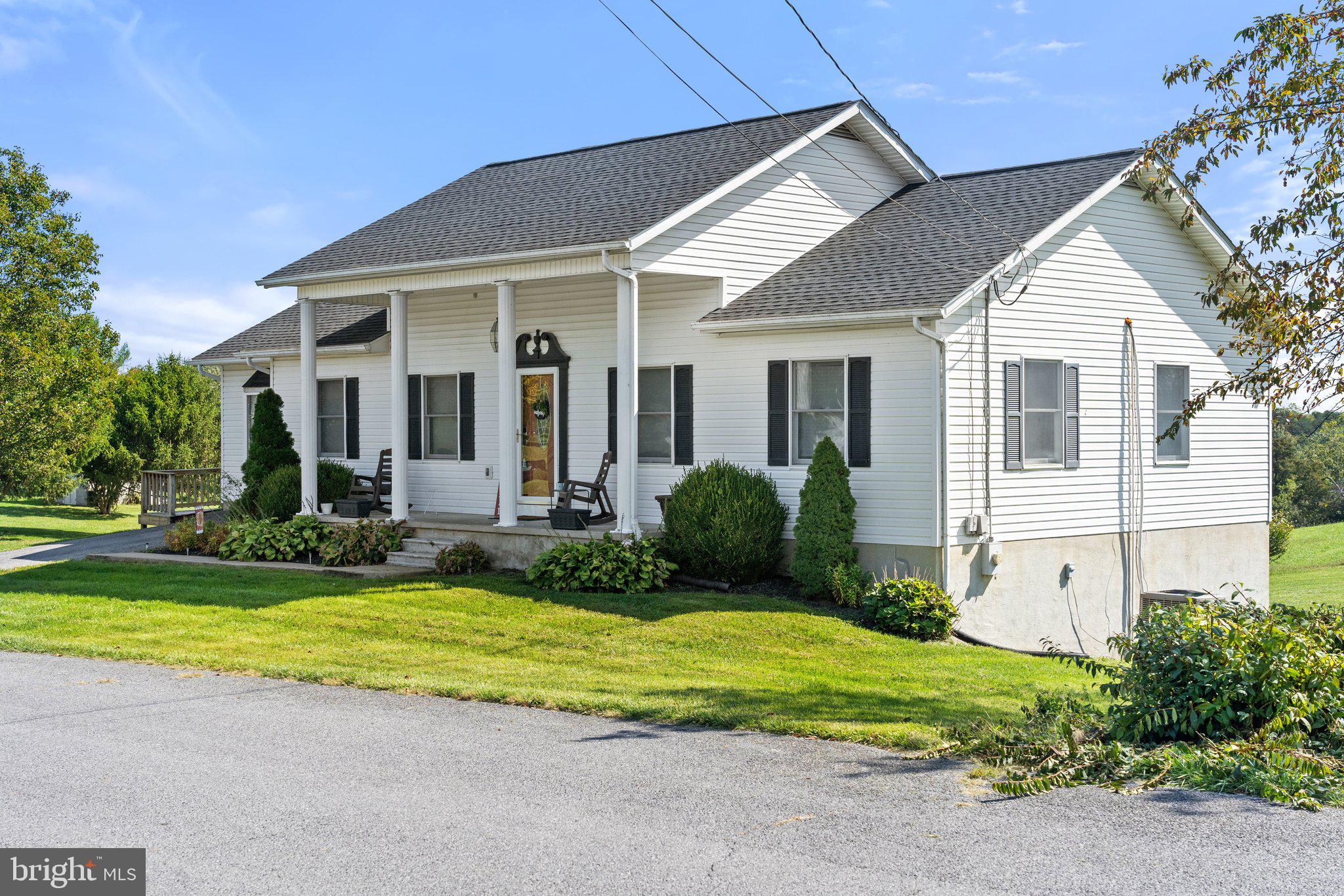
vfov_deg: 31.2
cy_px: 448
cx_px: 672
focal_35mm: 43
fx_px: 1605
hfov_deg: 45.4
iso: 640
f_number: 8
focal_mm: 43
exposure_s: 1/1000
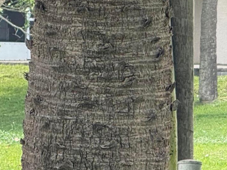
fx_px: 3148
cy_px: 125
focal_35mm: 480
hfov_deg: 4.1
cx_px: 405
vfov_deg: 3.1
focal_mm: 15.66
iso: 64
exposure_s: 1/751
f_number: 2.8
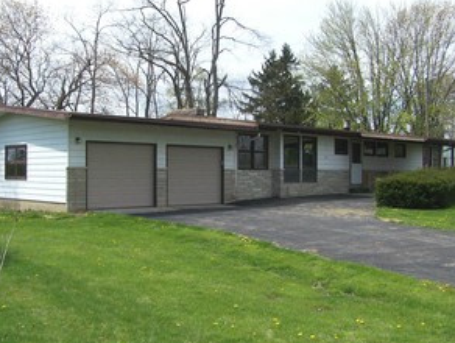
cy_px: 170
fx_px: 592
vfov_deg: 32.3
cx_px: 206
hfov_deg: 42.0
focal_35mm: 45
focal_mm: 6.3
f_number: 4
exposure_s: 1/750
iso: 80
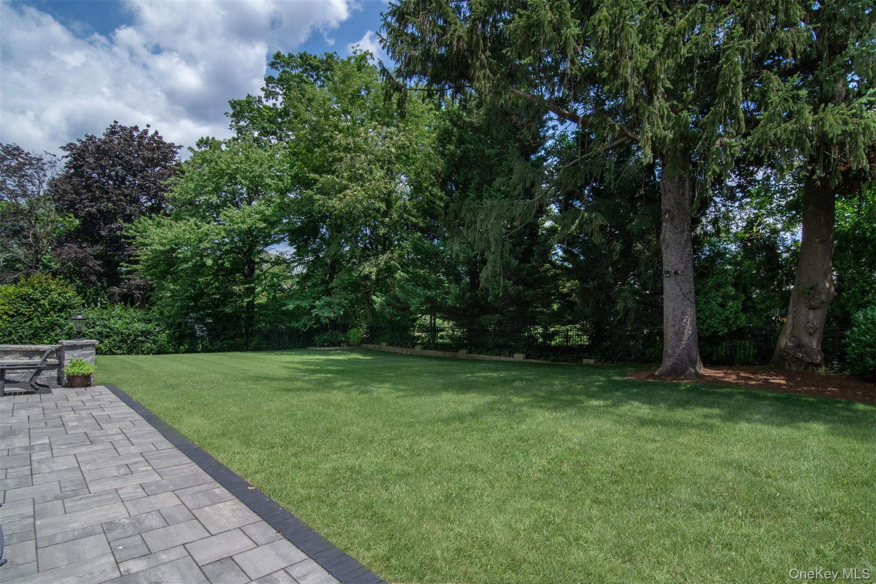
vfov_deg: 72.0
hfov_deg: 95.0
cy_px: 292
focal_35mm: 16
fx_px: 401
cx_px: 438
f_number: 14
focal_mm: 11
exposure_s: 1/320
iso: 500
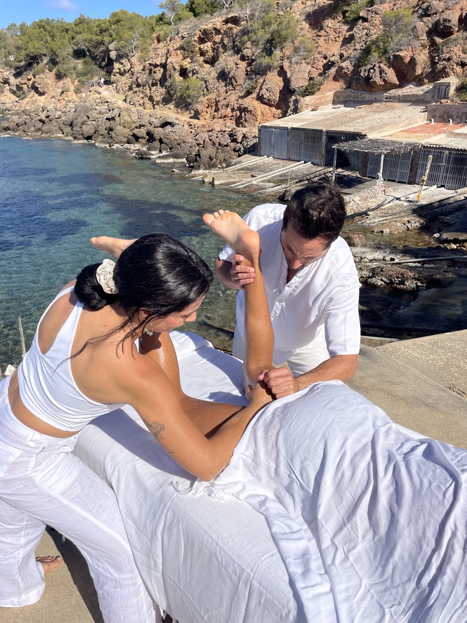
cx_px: 234
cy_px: 312
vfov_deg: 67.3
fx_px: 468
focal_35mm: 26
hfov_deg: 53.1
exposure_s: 1/6494
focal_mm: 4.2
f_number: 1.6
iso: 32
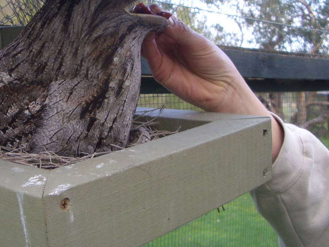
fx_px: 542
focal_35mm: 57
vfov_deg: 25.6
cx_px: 82
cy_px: 103
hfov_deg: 33.1
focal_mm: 5.8
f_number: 2.6
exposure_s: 1/125
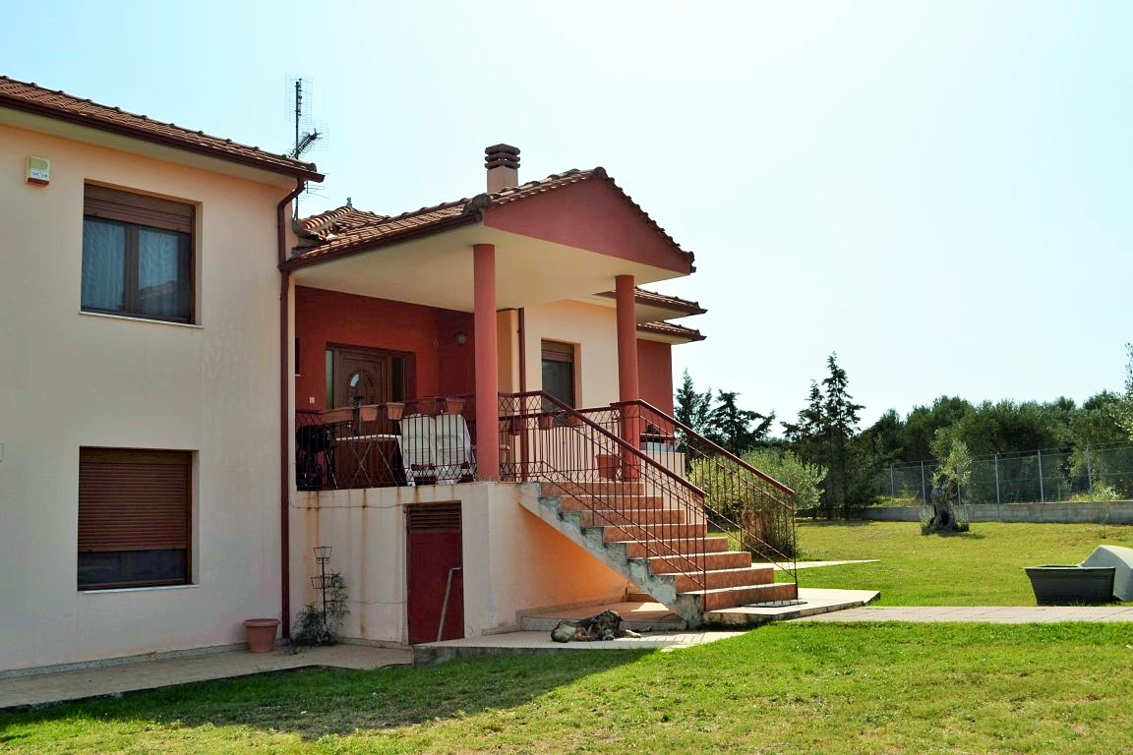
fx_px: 1227
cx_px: 566
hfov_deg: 49.6
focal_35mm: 39
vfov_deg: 34.2
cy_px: 378
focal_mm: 26
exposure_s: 1/200
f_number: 11
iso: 100
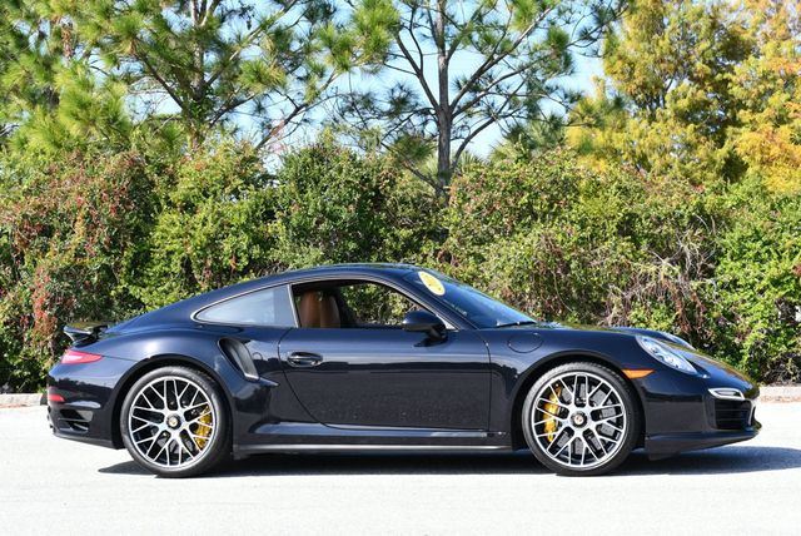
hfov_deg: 25.3
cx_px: 400
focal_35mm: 80
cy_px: 268
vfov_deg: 17.1
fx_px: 1782
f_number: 7.1
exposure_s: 1/250
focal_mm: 40
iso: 200
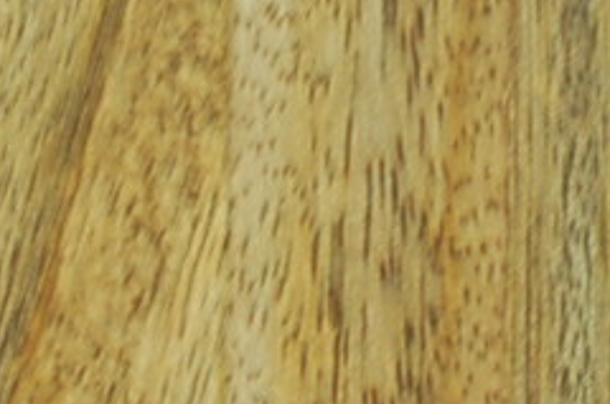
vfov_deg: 3.3
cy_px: 683
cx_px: 419
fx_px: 7001
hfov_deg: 5.0
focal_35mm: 414
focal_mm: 44
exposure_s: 1/45
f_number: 4.8
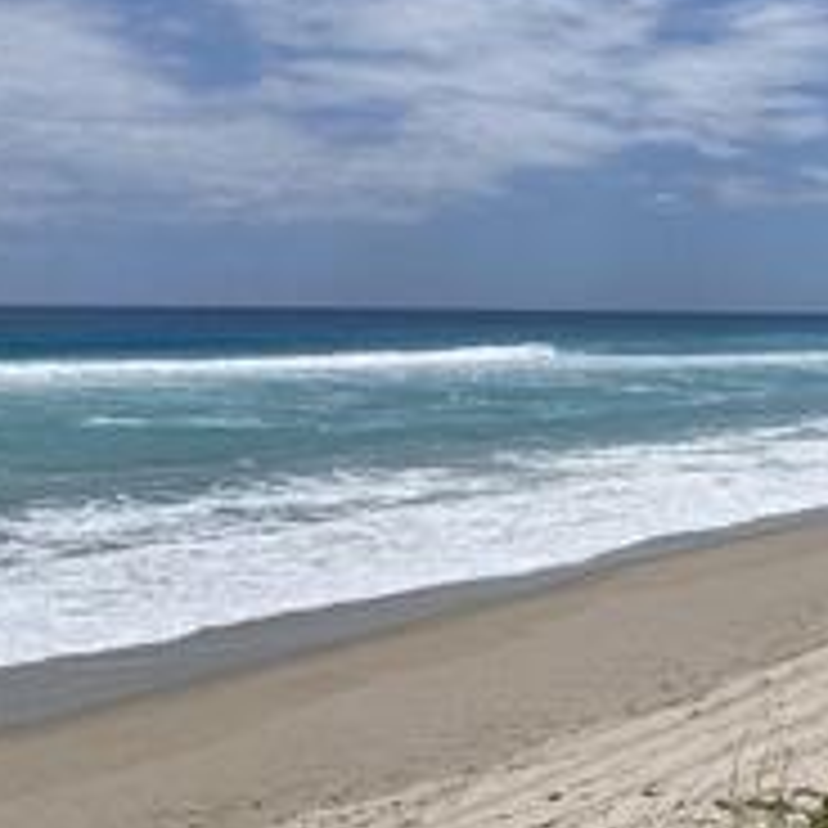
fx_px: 1353
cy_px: 432
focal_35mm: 50
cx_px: 873
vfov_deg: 34.0
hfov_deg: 30.9
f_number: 1.8
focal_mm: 4.25
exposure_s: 1/7692
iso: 32
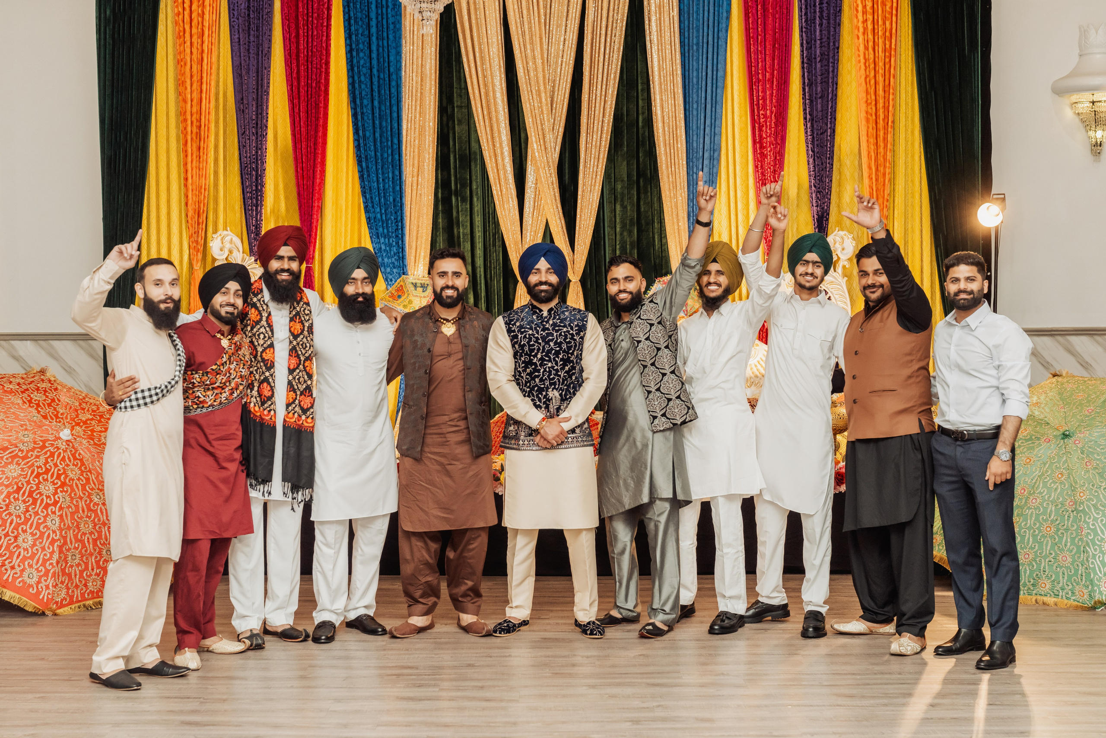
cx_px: 553
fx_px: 1536
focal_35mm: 50
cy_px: 369
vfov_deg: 27.0
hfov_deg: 39.6
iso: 1600
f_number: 4
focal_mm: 50
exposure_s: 1/200
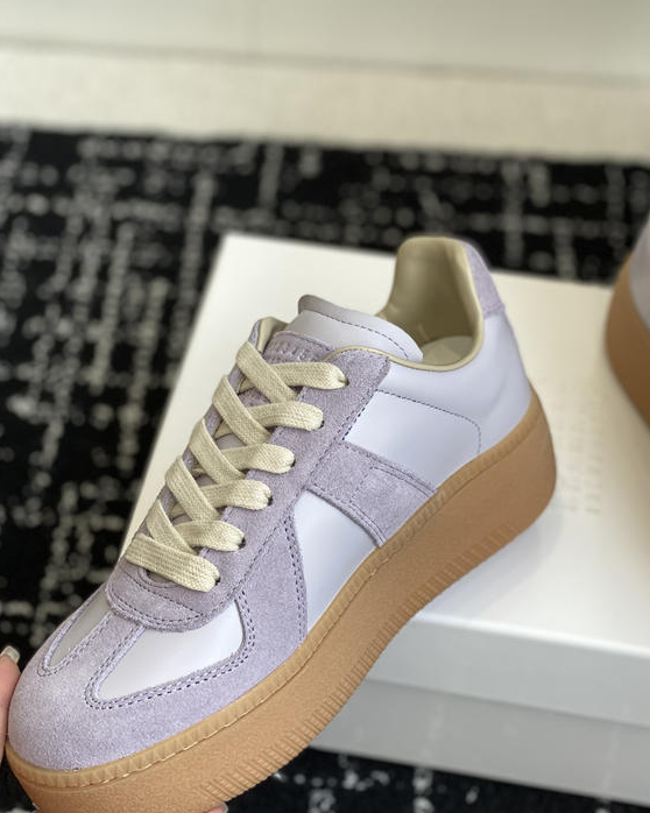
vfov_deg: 30.0
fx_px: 1516
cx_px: 366
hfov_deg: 24.2
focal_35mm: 63
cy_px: 369
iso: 25
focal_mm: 6
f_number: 2
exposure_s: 1/122
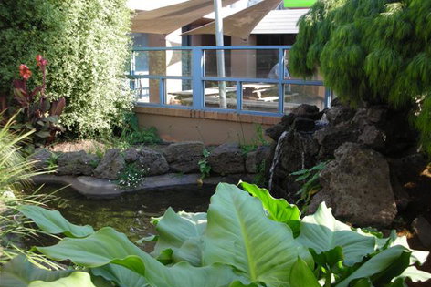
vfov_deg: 36.0
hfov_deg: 51.9
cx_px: 218
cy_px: 142
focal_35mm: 37
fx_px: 443
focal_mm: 5.8
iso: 50
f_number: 3
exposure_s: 1/123
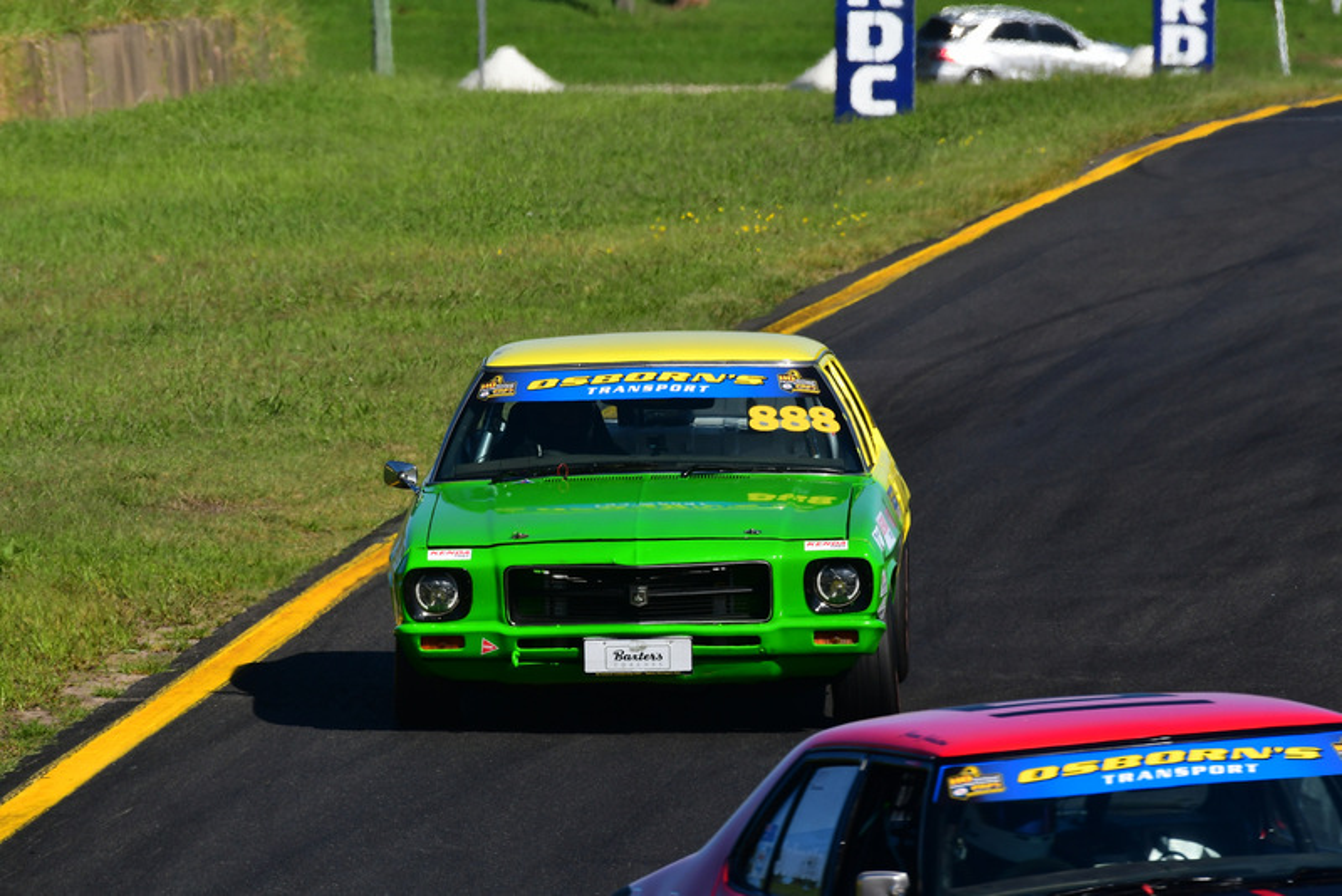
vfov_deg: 2.2
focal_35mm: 630
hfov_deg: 3.3
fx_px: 23492
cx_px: 671
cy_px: 448
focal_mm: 420
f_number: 13
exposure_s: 1/640
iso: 400
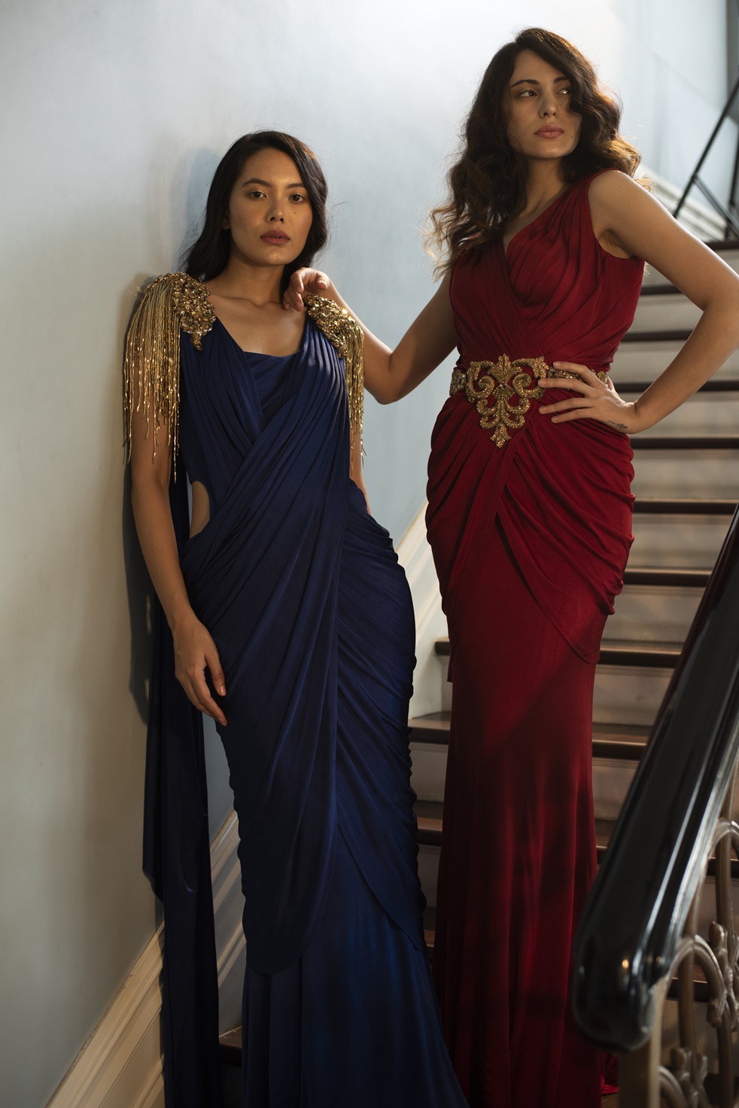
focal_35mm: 50
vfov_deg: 39.6
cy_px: 554
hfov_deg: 27.0
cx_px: 370
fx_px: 1539
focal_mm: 50
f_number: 2.8
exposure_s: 1/200
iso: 320
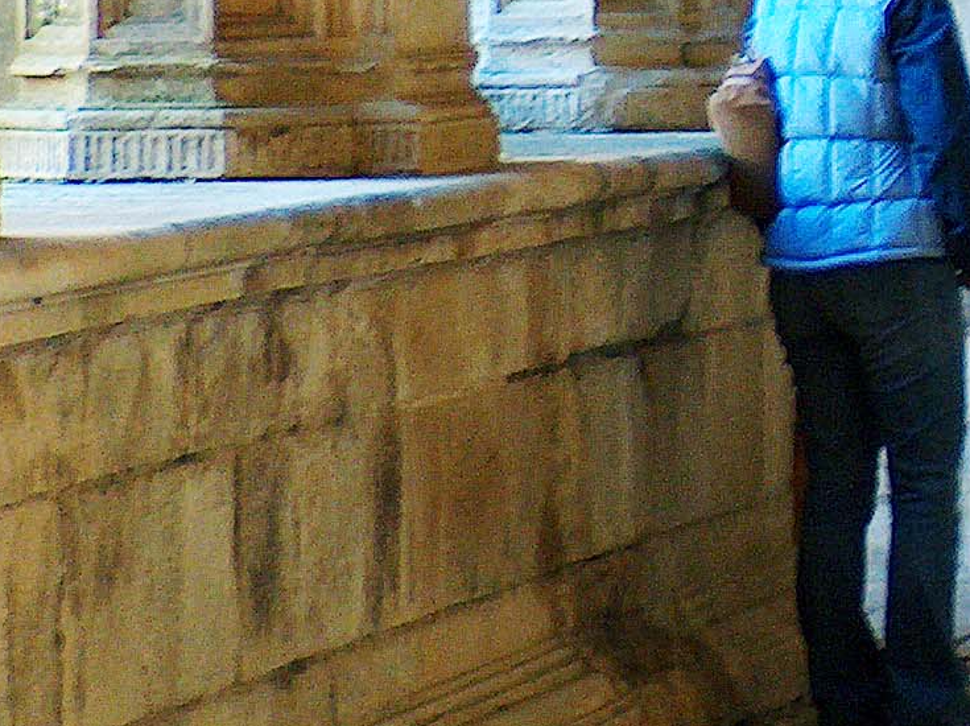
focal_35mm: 564
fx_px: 15791
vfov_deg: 2.6
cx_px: 1503
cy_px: -343
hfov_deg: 3.5
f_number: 3
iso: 200
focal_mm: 32.67
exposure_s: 1/67
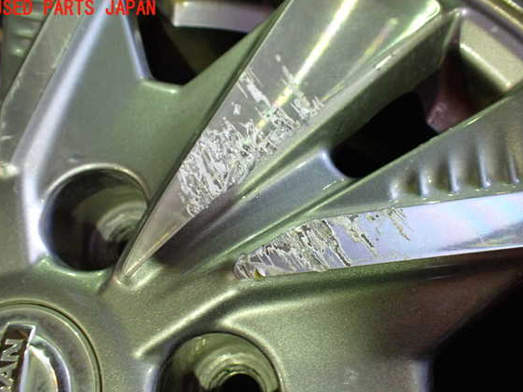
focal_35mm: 32
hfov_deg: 56.8
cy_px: 206
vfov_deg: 44.1
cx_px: 266
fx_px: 483
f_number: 2.3
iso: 800
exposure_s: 1/40
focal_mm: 5.4
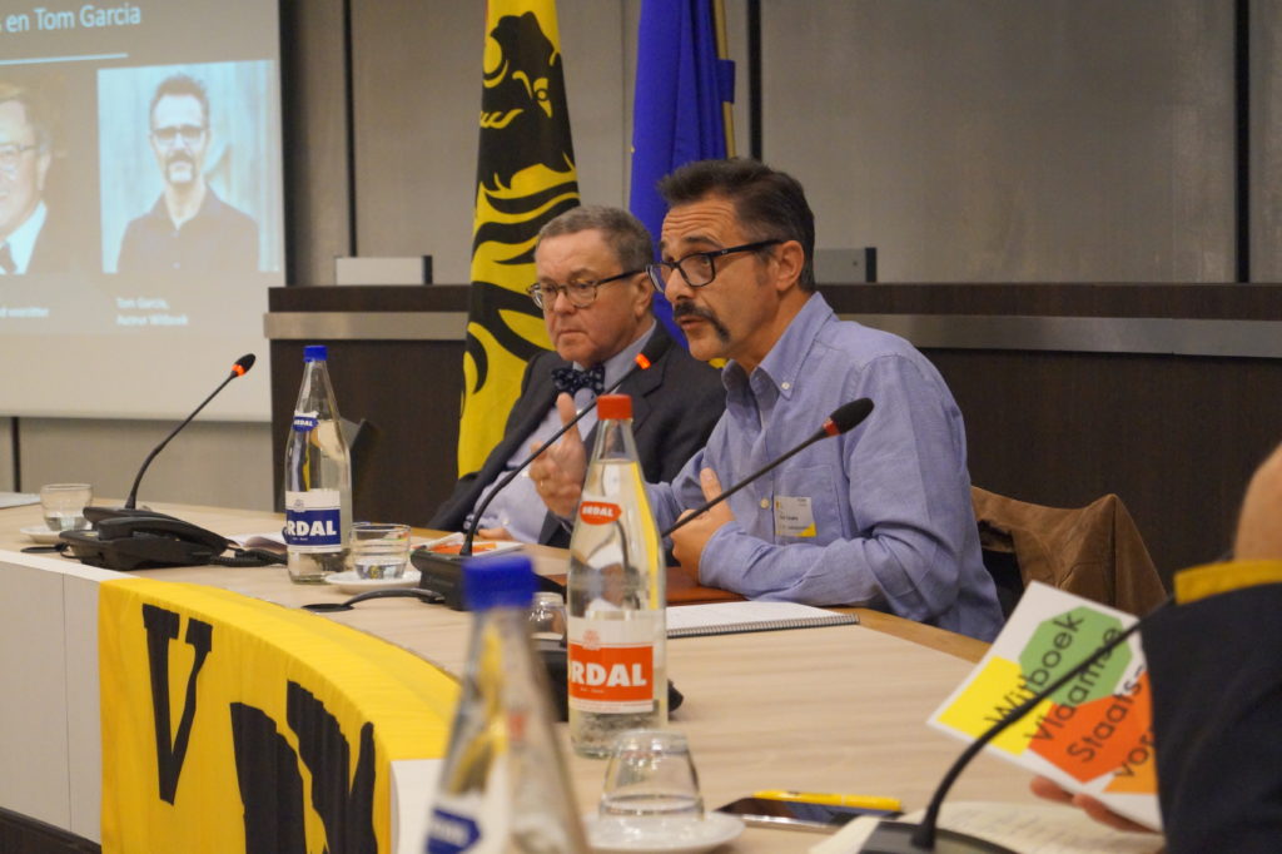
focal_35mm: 82
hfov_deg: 24.6
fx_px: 2937
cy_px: 427
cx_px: 641
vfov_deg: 16.5
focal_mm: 55
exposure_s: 1/60
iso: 3200
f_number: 5.6
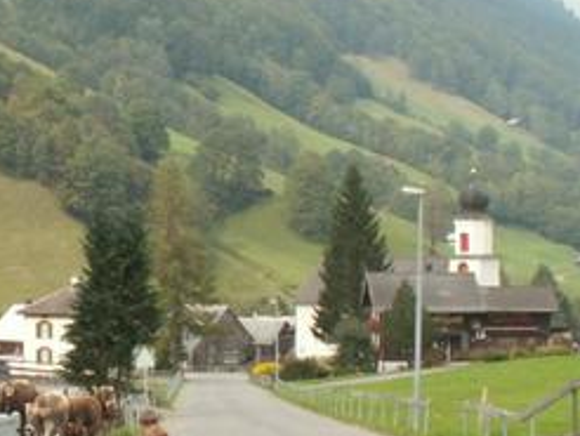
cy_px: 191
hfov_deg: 21.0
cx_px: 54
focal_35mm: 91
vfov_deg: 16.3
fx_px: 1526
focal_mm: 5.86
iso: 50
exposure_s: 1/40
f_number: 7.1
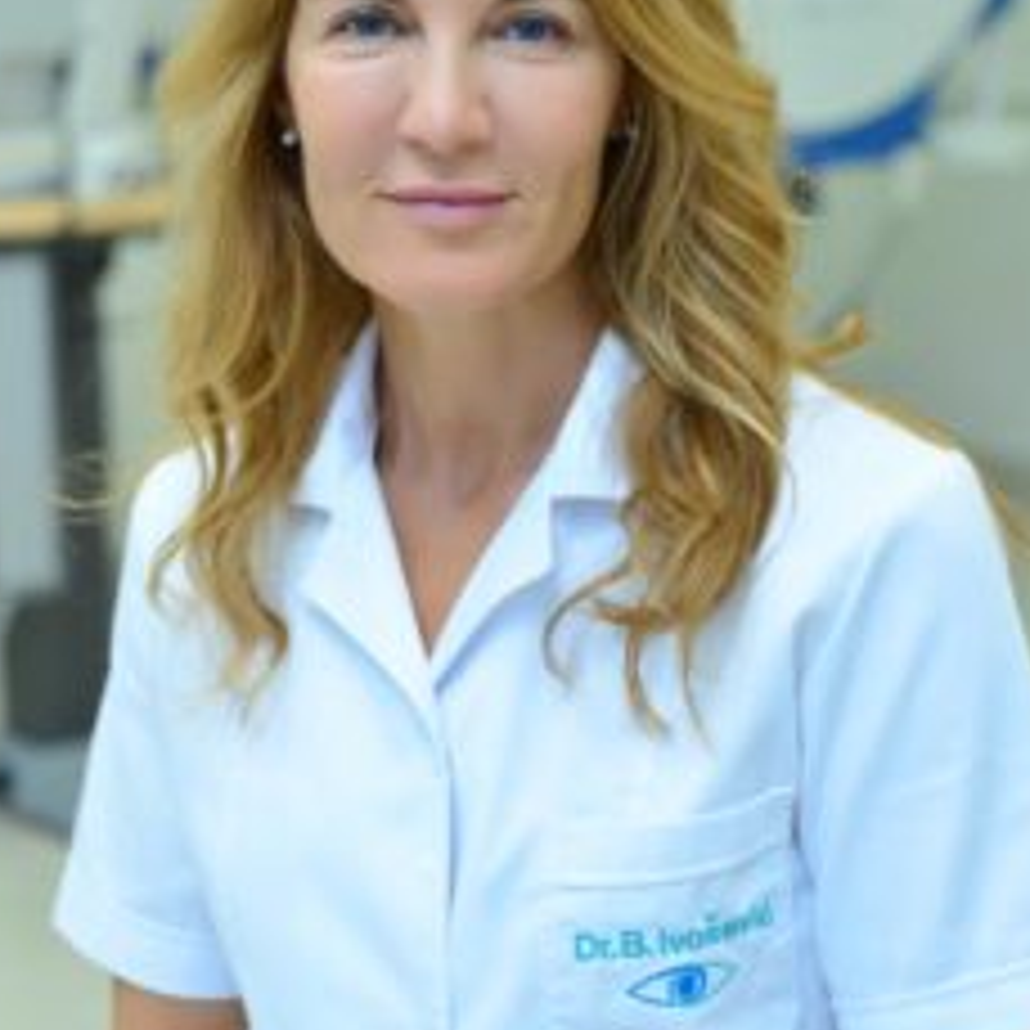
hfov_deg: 15.8
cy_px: 493
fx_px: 3703
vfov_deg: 15.8
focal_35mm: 110
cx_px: 459
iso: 800
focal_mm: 66
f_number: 4
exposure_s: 1/125
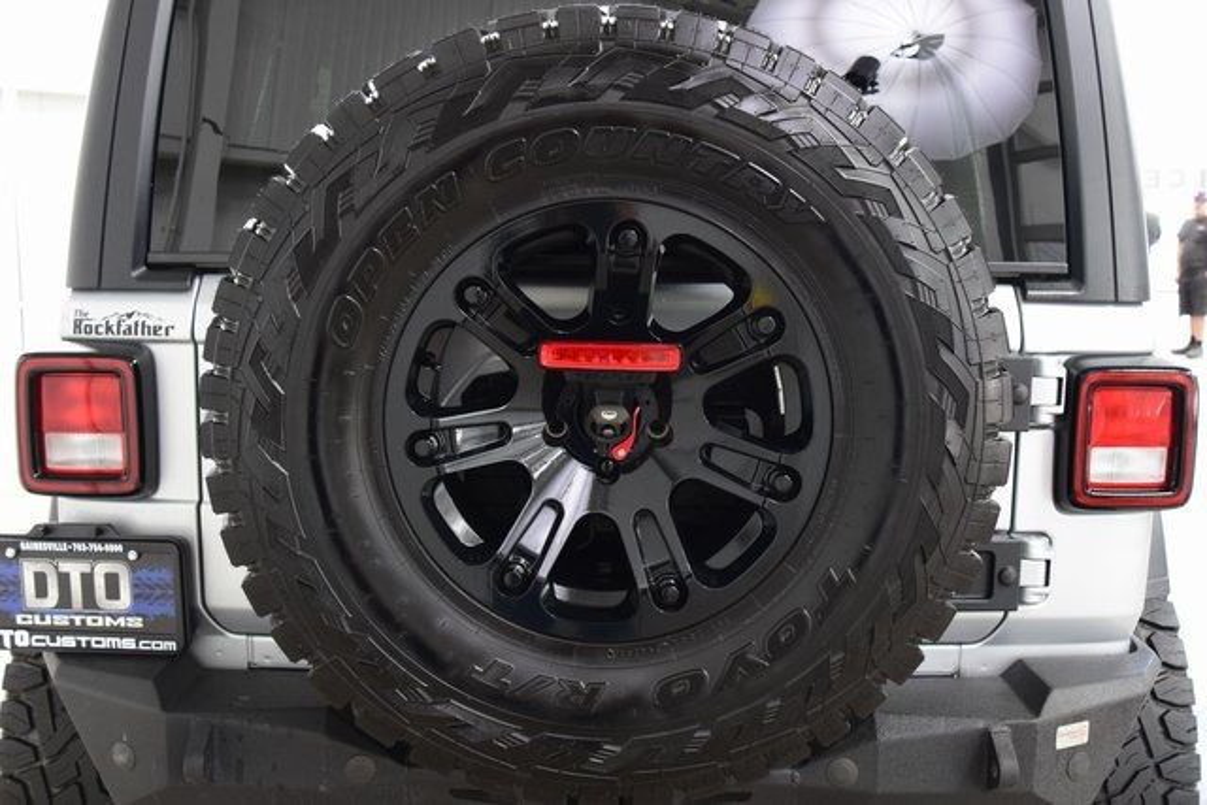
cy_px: 402
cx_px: 604
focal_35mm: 36
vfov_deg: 36.9
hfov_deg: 53.1
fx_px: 1207
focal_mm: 24
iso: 1600
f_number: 5.6
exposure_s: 1/15
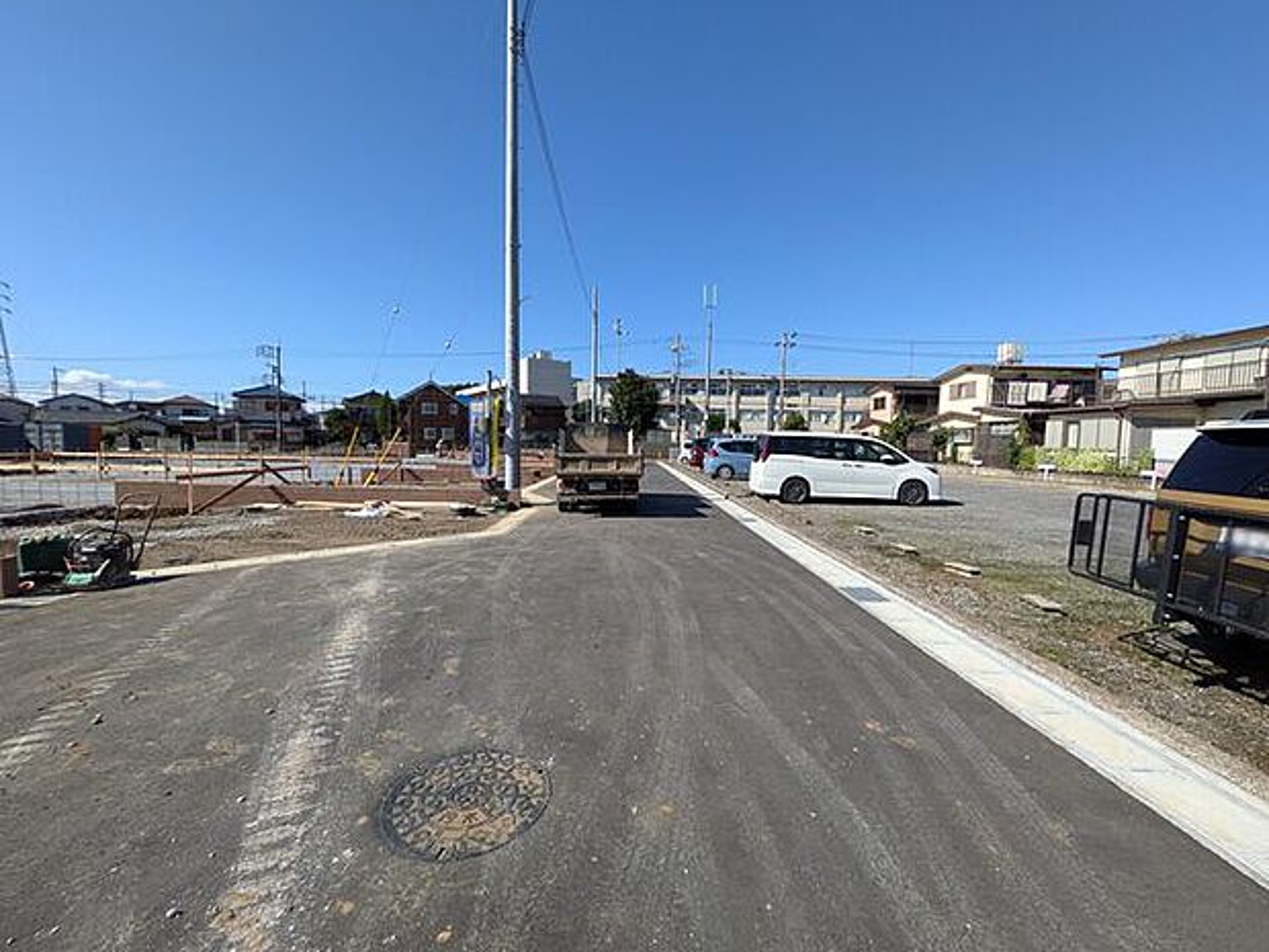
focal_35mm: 14
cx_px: 634
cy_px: 476
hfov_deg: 102.1
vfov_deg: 85.7
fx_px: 513
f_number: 2.2
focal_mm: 1.83
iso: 50
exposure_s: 1/1751
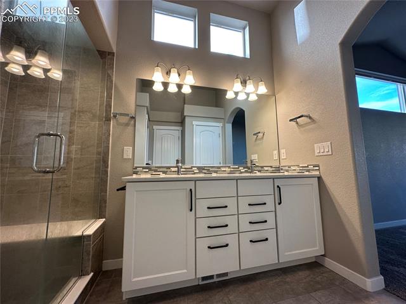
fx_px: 164
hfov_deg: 102.1
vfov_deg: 85.6
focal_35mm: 14
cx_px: 203
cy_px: 152
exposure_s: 1/120
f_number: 2.2
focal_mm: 2.22
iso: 125
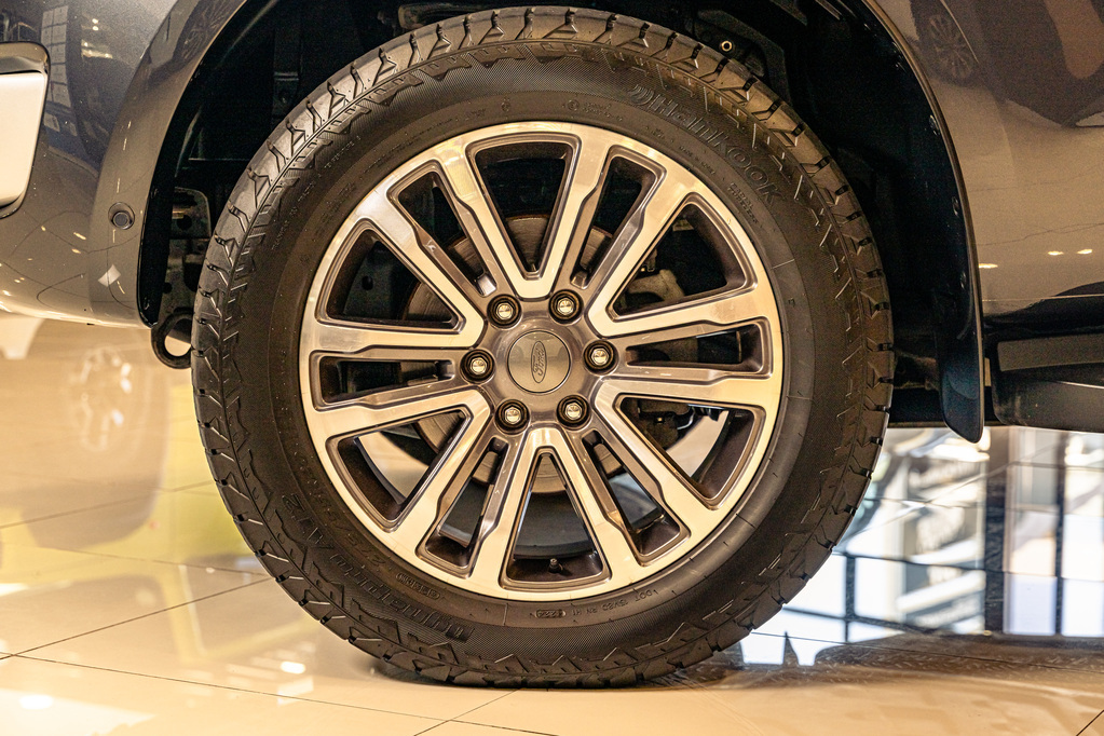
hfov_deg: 29.2
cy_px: 368
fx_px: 2116
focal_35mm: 69
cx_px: 552
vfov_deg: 19.7
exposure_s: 1/125
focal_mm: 69
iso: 400
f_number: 5
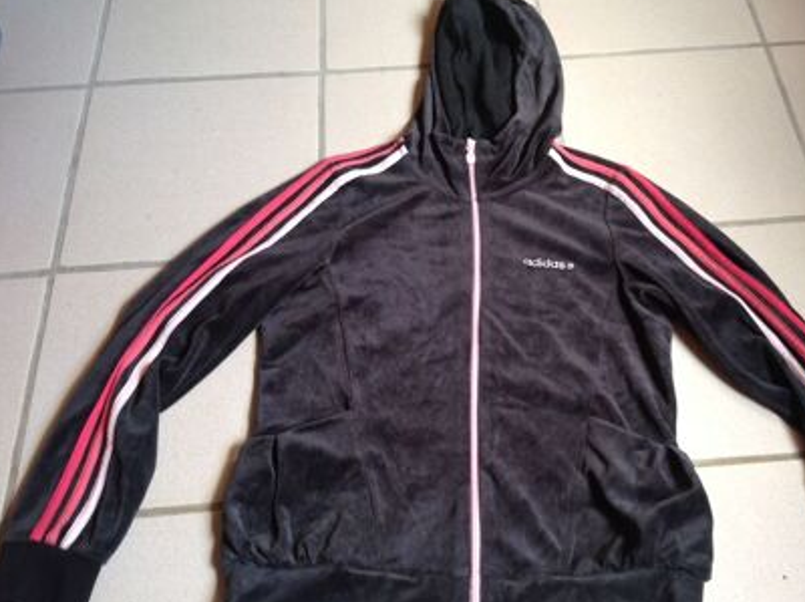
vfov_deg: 34.3
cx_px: 477
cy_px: 329
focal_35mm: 42
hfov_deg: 44.6
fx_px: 976
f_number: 2.4
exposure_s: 1/15
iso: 80
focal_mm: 4.28
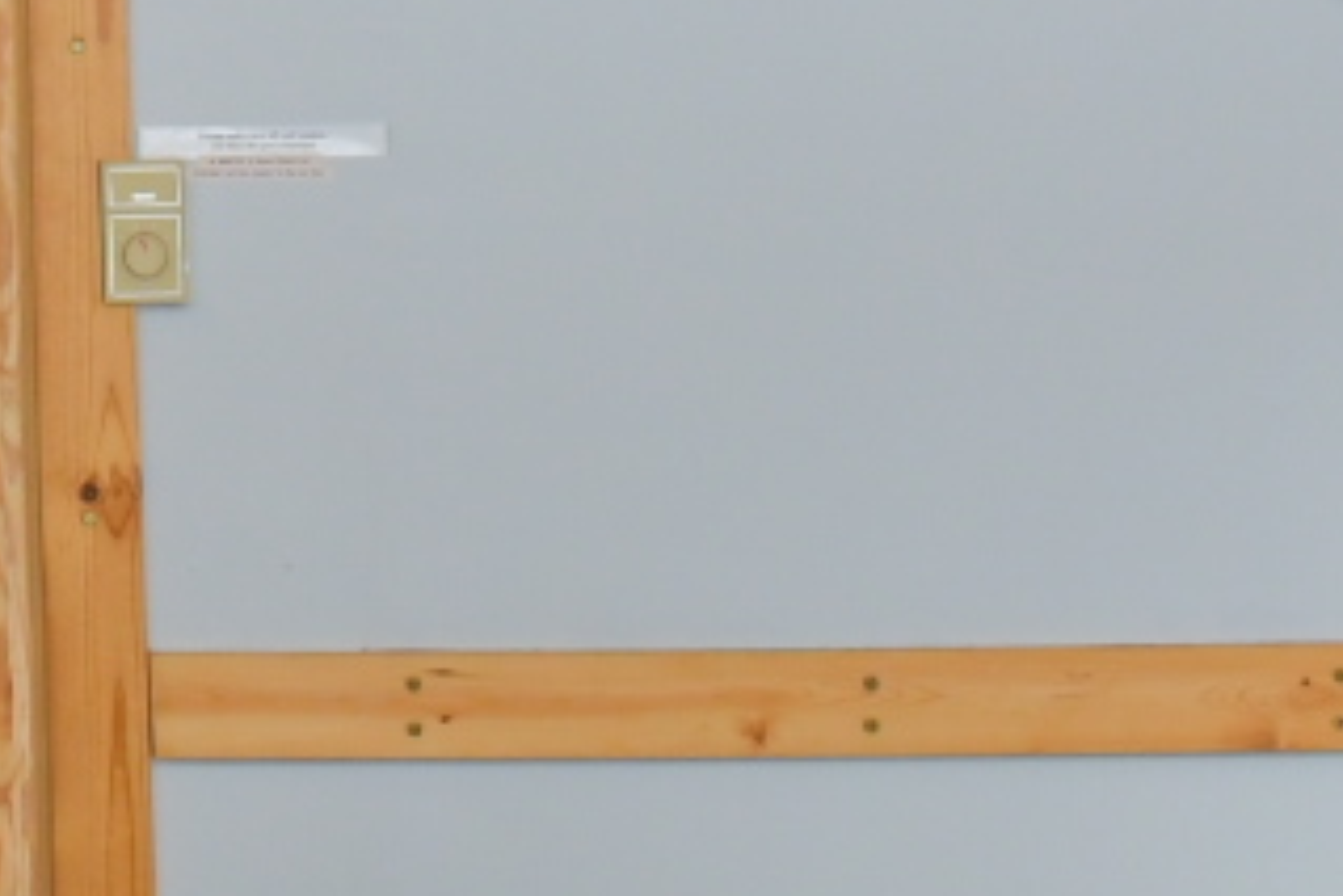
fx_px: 5113
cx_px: -194
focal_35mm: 137
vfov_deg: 9.0
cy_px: -1296
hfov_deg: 14.6
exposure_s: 1/100
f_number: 10
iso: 640
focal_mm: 18
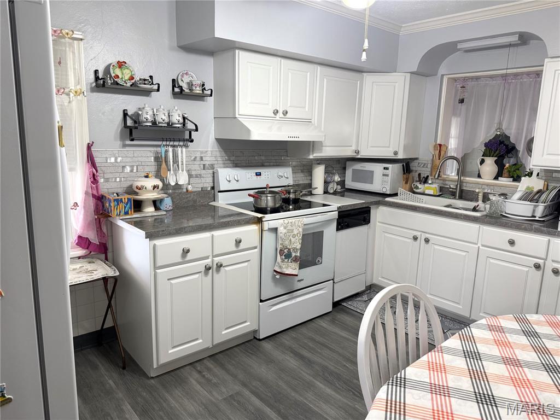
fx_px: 388
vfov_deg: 56.8
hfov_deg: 71.6
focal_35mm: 24
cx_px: 280
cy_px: 210
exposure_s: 1/120
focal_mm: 6.76
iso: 200
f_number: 1.78
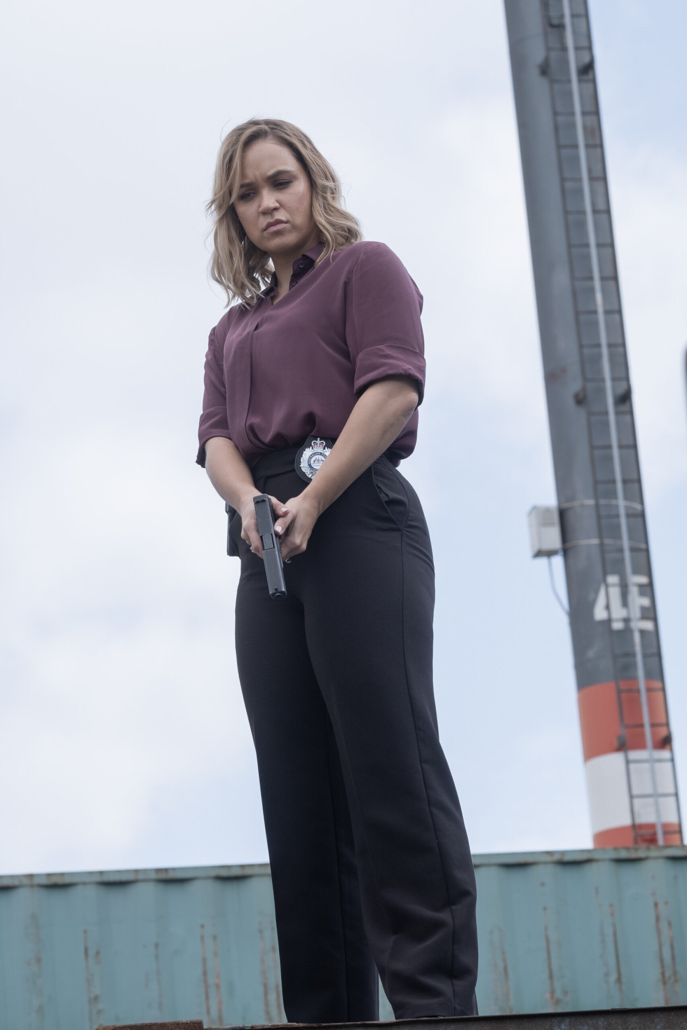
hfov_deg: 10.2
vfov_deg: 15.2
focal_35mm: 135
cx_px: 344
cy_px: 515
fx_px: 3864
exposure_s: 1/400
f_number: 7.1
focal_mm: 90
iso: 200
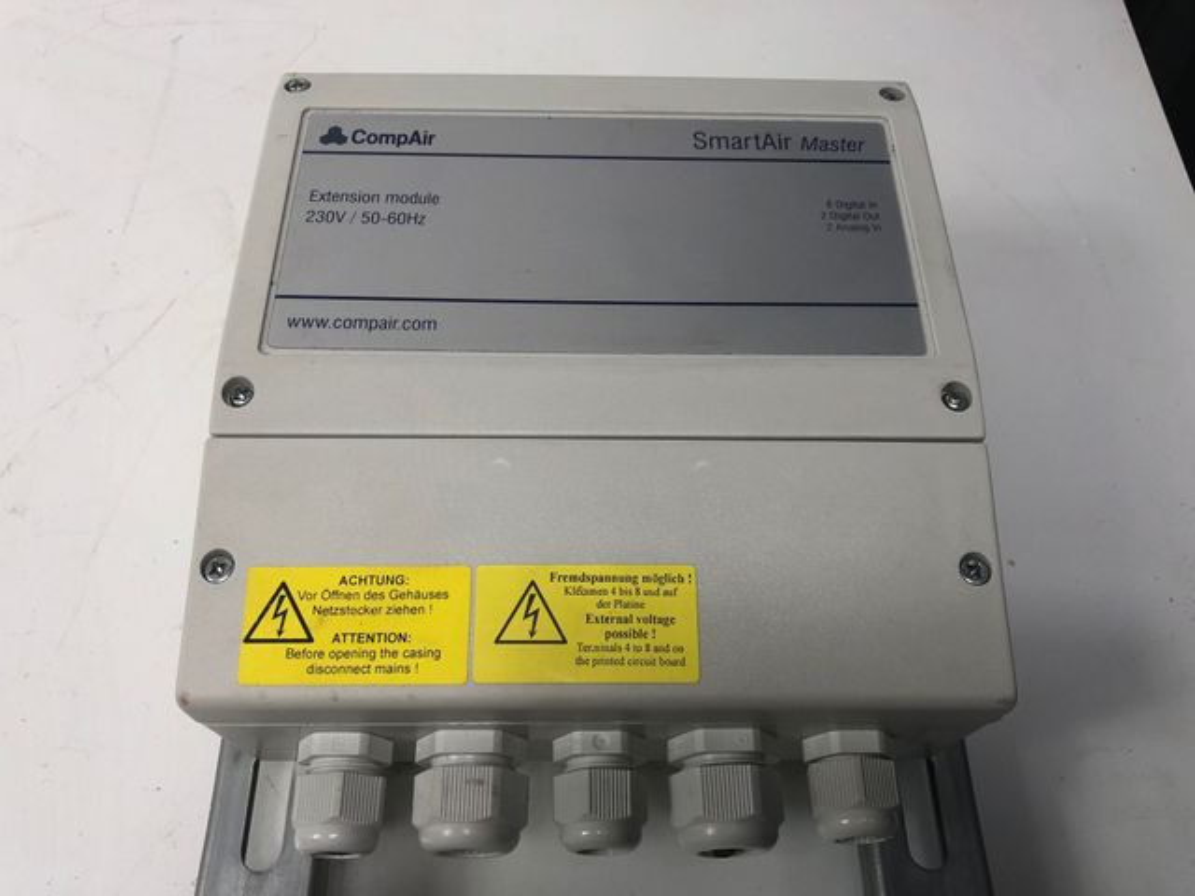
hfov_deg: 63.4
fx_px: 967
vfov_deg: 49.7
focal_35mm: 28
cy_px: 448
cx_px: 598
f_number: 1.8
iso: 40
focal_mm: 4
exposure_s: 1/100
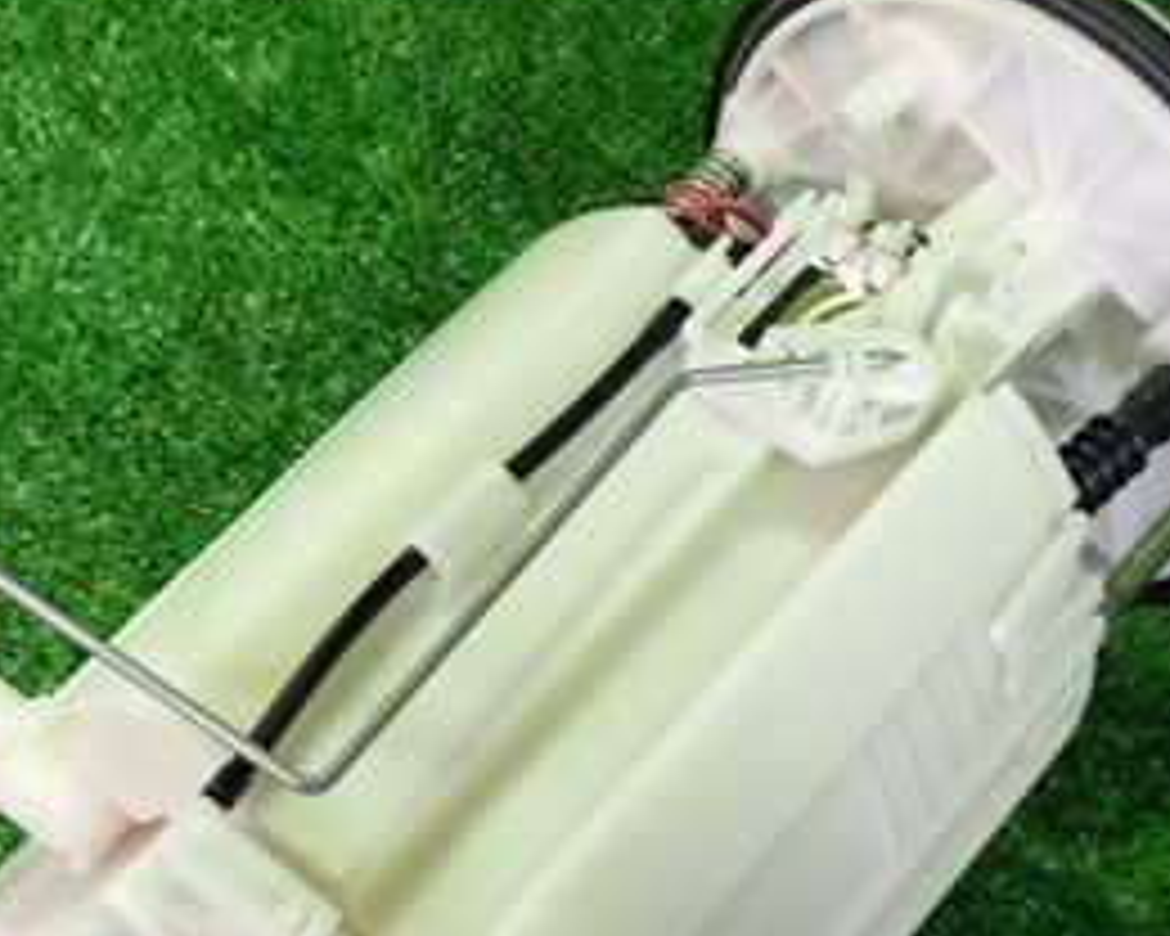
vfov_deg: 15.5
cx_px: 432
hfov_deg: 19.3
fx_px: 3428
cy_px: 585
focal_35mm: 99
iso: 800
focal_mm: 7.84
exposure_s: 1/25
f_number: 2.9
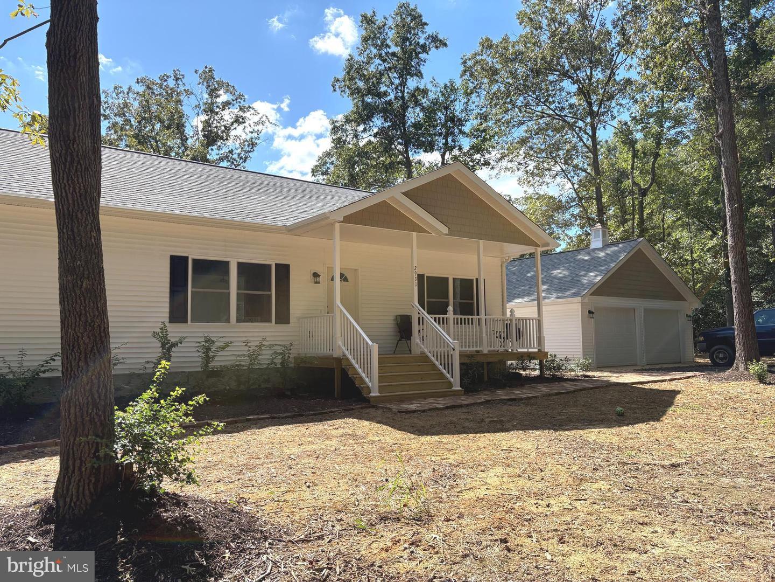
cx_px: 388
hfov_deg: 67.3
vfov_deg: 53.1
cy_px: 291
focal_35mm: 26
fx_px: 582
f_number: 1.6
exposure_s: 1/2747
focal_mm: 5.96
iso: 64
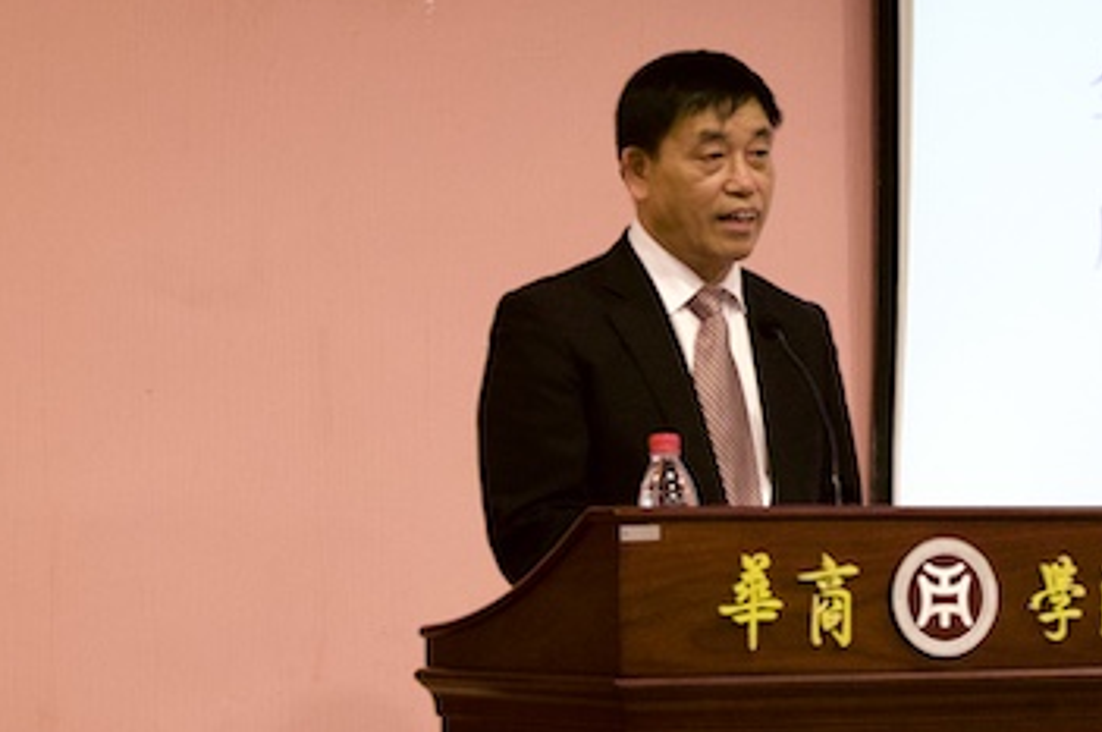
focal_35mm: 141
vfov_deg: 9.7
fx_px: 4306
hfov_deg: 14.6
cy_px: 234
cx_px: 750
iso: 1000
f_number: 5.6
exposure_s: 1/30
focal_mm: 55
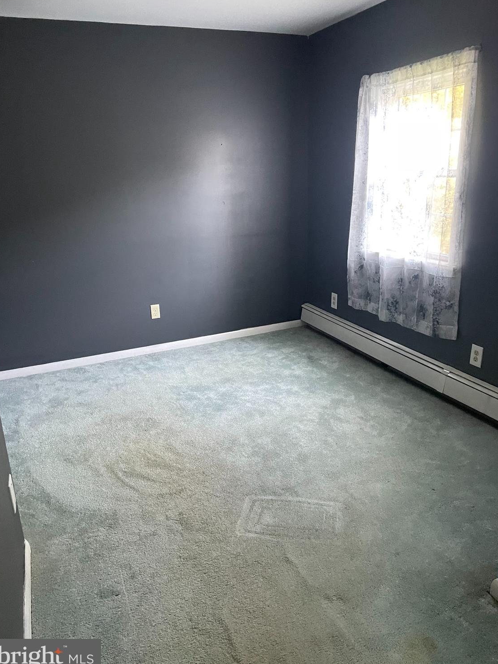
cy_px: 331
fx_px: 518
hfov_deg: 51.3
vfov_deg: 65.3
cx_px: 247
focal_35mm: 27
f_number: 1.6
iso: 500
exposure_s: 1/56
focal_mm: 4.2
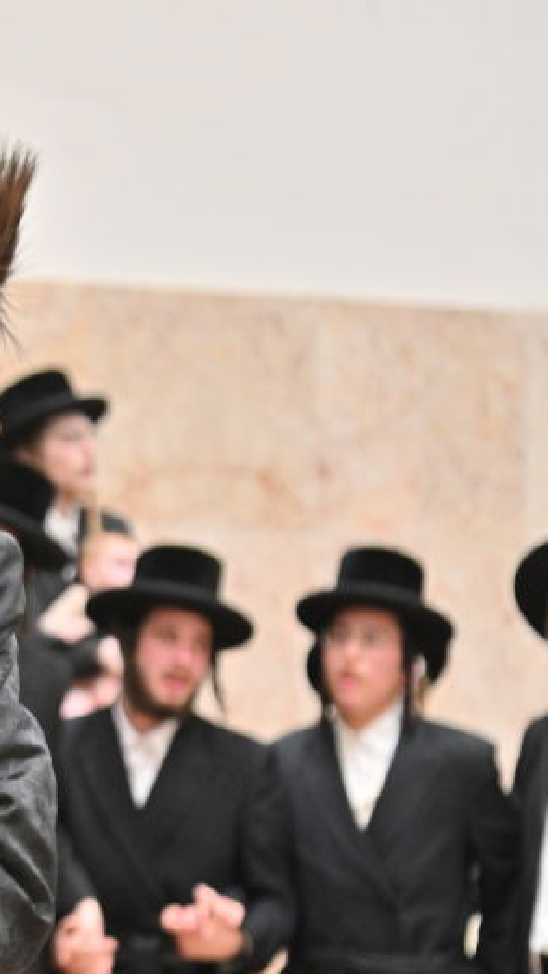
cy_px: 549
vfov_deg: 12.4
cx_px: -228
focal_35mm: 174
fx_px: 4492
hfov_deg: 6.9
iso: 1600
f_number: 4
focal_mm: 85
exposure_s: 1/200
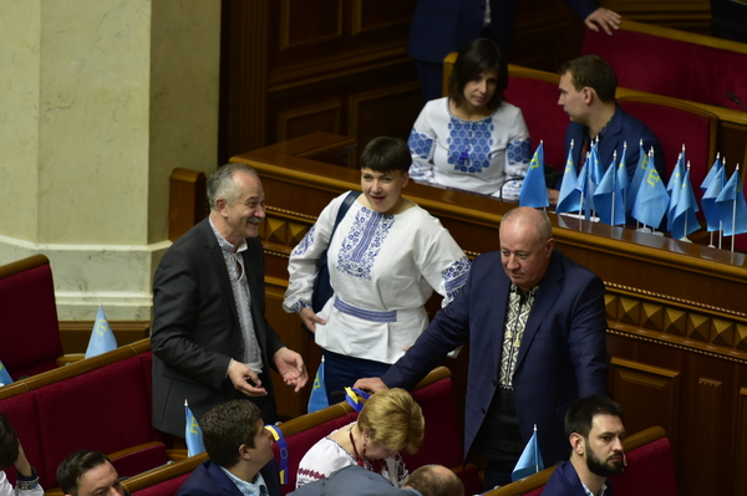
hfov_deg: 6.9
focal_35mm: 300
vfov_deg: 4.6
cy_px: 248
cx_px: 374
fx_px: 6220
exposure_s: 1/200
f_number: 2.8
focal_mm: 200
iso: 800
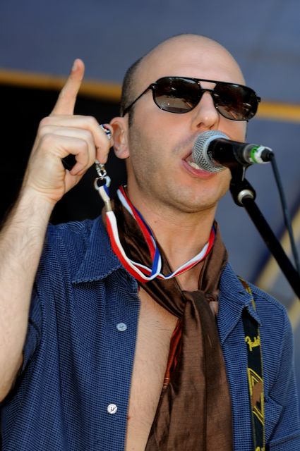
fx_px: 2181
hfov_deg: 7.9
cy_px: 226
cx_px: 150
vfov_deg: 11.8
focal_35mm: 174
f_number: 5
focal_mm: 116
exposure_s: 1/100
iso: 200
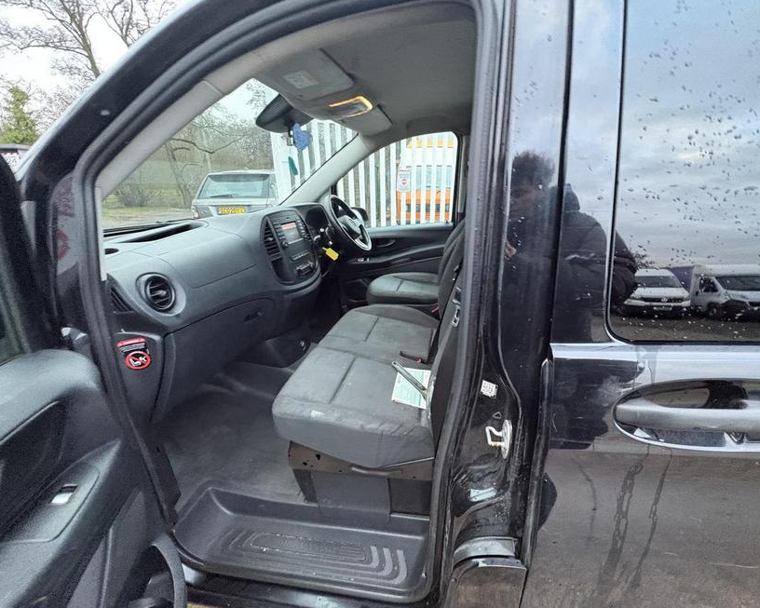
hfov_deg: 96.7
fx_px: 337
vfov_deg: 84.0
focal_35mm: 15
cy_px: 308
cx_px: 400
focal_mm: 2.22
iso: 640
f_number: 2.2
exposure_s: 1/60
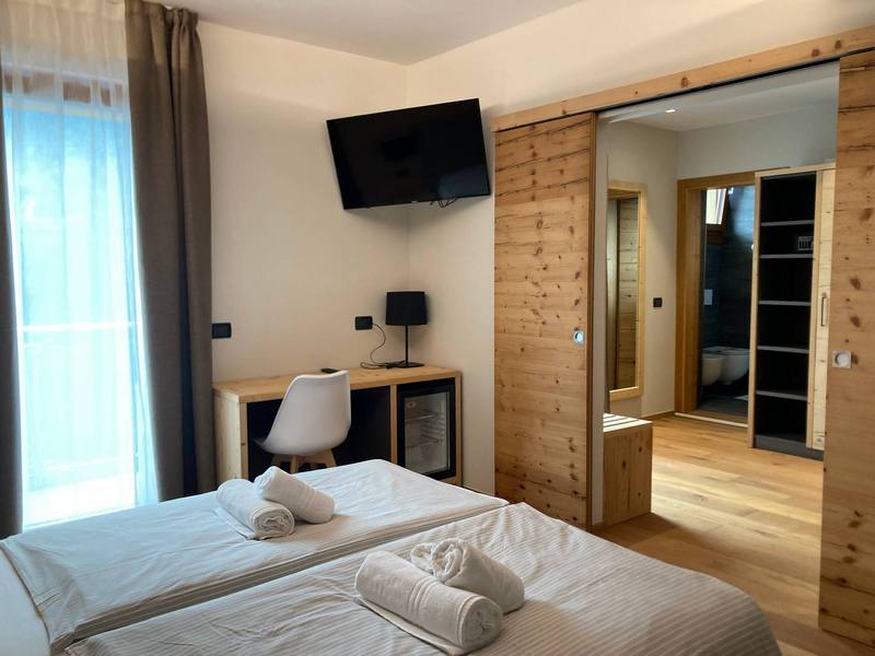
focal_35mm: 28
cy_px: 328
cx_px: 438
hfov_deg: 63.4
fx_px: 708
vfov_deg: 49.7
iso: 80
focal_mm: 3.99
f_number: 1.8
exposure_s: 1/66
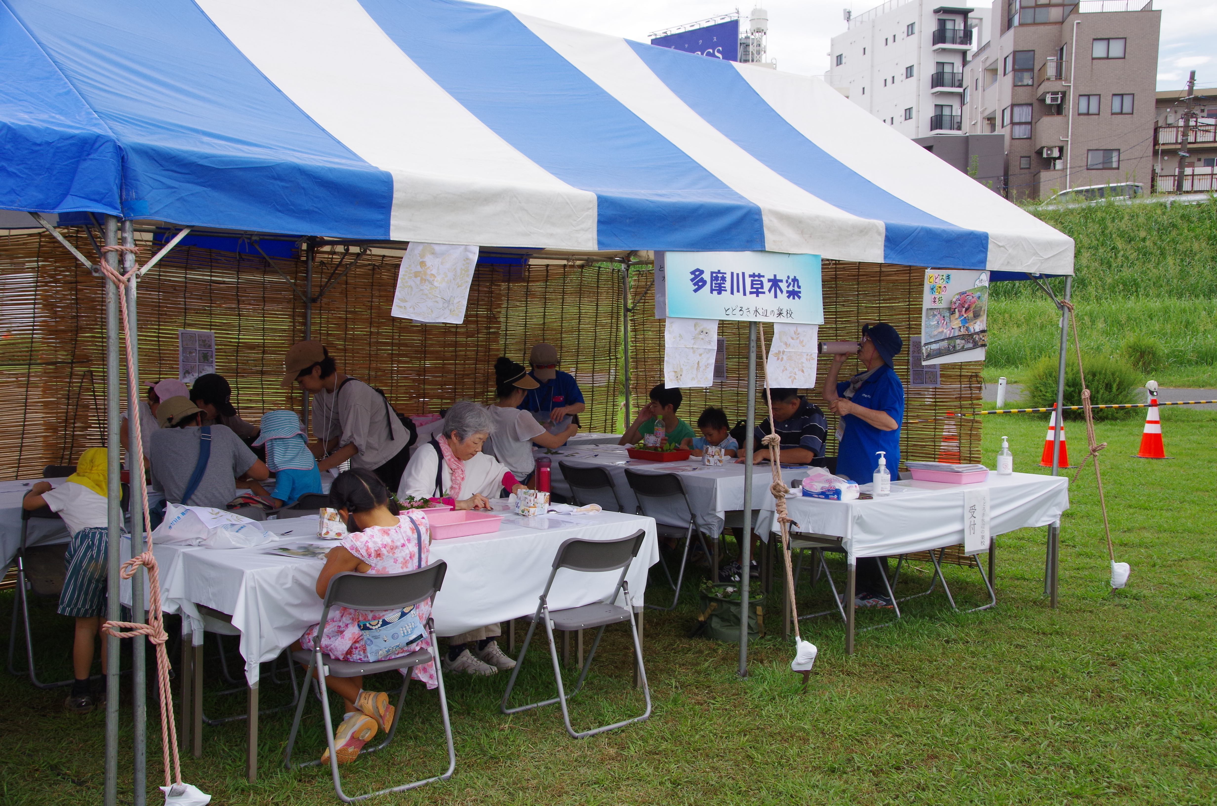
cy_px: 403
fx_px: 1316
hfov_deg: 49.6
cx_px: 608
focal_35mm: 39
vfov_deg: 34.1
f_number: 11
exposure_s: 1/125
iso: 320
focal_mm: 26
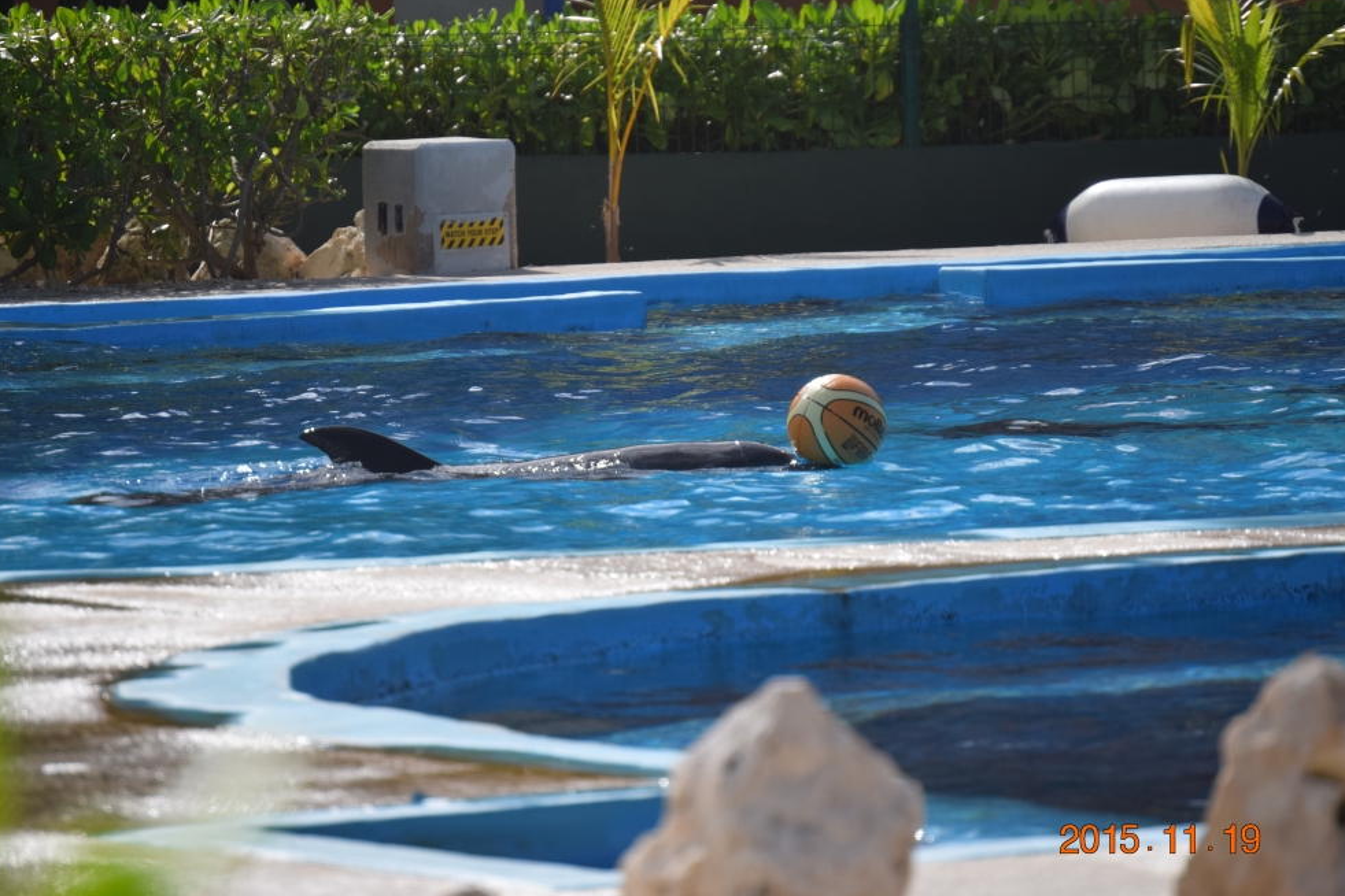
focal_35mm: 313
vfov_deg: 4.4
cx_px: 691
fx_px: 11693
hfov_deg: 6.6
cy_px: 443
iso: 250
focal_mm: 200
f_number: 5.6
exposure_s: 1/2000
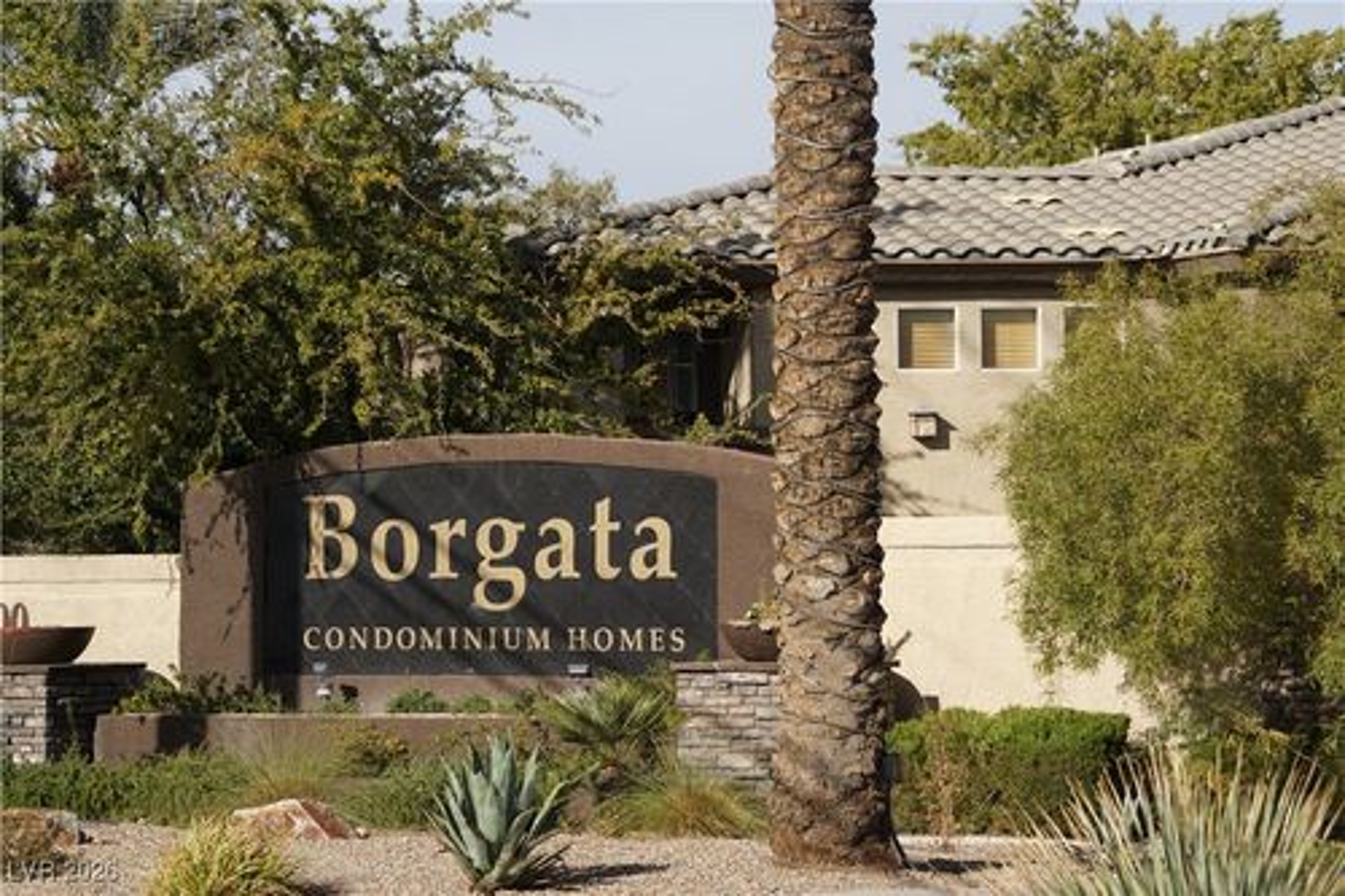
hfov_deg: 18.2
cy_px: 448
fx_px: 4202
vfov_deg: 12.2
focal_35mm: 112
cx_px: 672
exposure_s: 1/320
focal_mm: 75
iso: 100
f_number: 6.3
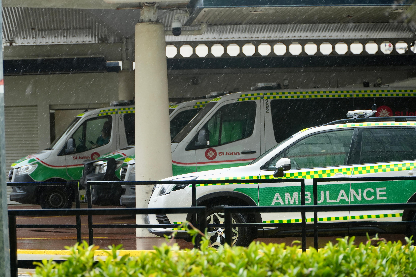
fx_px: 1491
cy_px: 138
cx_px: 208
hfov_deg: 15.9
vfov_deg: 10.6
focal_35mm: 129
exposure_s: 1/320
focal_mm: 86
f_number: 4
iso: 400
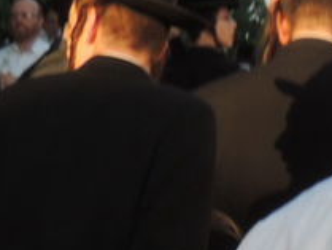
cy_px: 342
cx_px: 726
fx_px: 3023
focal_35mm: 315
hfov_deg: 6.1
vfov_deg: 4.7
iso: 100
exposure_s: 1/60
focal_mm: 8.3
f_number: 7
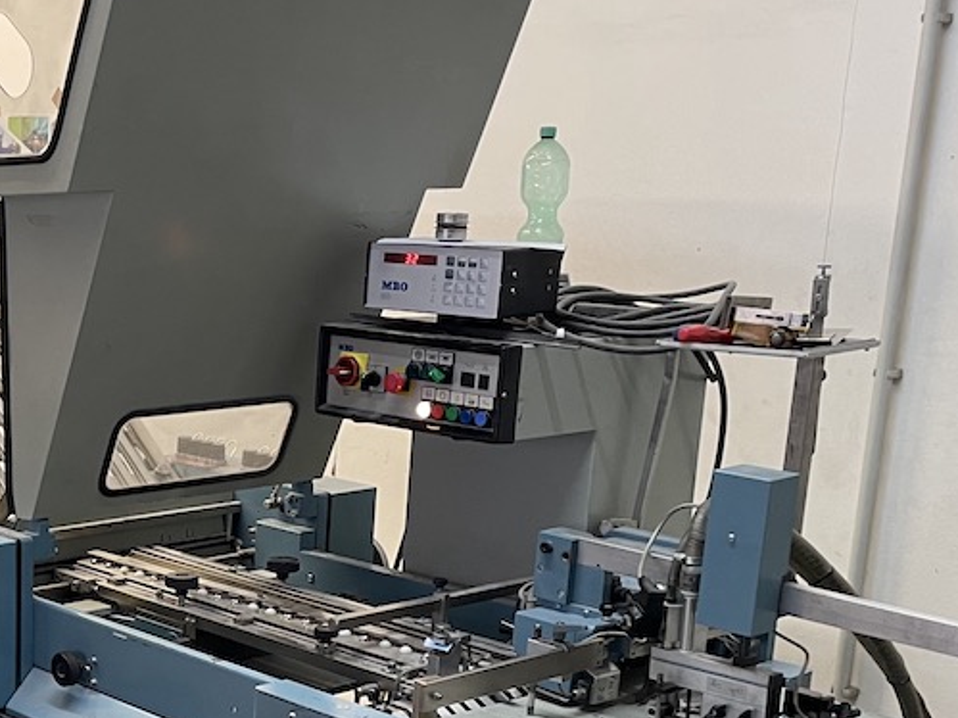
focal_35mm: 63
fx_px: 1743
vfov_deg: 22.7
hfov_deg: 29.1
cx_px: 44
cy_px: 650
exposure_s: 1/50
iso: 125
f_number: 1.6
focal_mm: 4.2
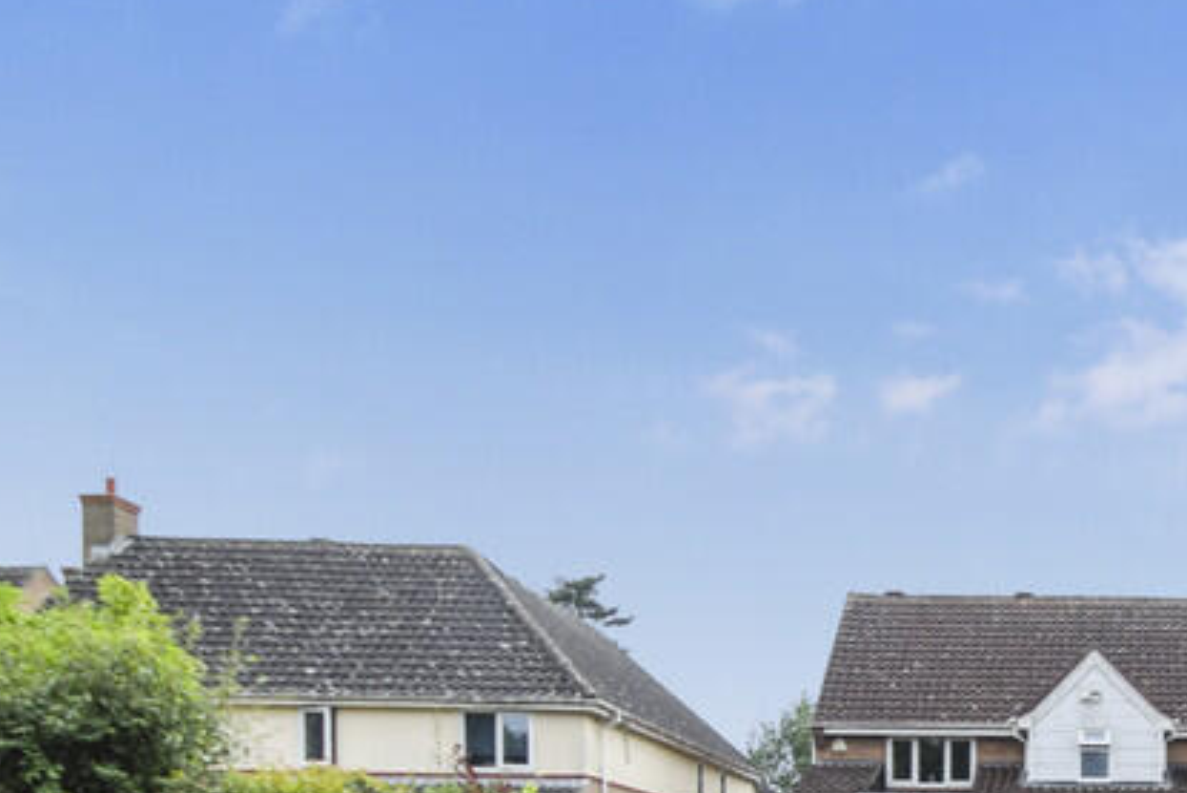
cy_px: 963
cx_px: 1144
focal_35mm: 37
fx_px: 1220
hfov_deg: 45.2
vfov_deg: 30.3
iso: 100
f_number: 5.6
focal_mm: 10
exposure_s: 1/400
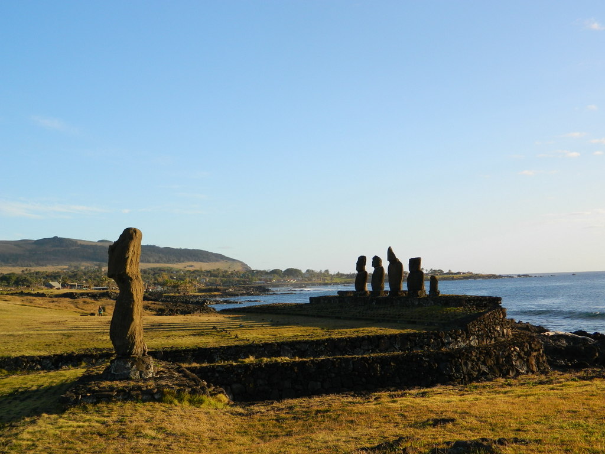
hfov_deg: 40.4
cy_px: 227
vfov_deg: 30.9
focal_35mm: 47
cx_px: 302
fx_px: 821
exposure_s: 1/400
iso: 80
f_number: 3.6
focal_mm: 8.4
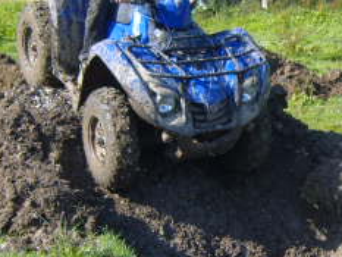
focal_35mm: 96
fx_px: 949
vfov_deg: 15.4
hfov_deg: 20.2
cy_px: 153
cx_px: 272
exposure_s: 1/125
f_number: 7.1
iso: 80
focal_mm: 7.4
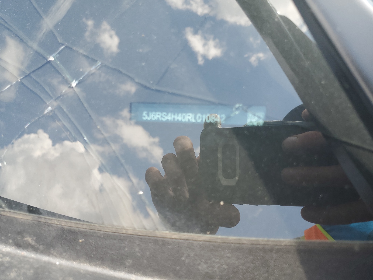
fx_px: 280
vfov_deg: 53.1
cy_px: 140
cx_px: 186
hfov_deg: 67.3
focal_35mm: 26
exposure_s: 1/323
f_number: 1.5
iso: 50
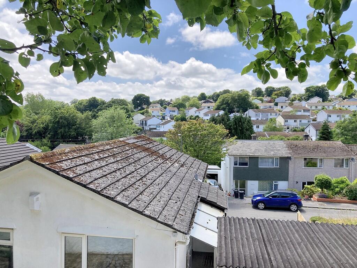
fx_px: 289
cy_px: 134
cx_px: 178
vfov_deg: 49.7
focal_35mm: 28
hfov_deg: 63.4
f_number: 1.8
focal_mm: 4
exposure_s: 1/1799
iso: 20
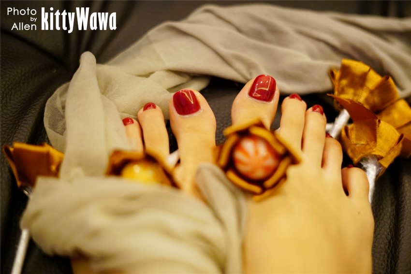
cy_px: 137
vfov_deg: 27.0
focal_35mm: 50
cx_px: 206
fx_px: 571
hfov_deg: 39.6
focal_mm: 50
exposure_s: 1/60
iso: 2500
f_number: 2
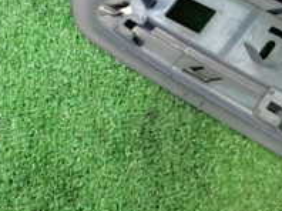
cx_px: 383
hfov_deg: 19.6
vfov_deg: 16.1
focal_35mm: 91
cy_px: 40
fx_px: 740
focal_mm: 5.4
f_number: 2.3
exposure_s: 1/30
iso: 500
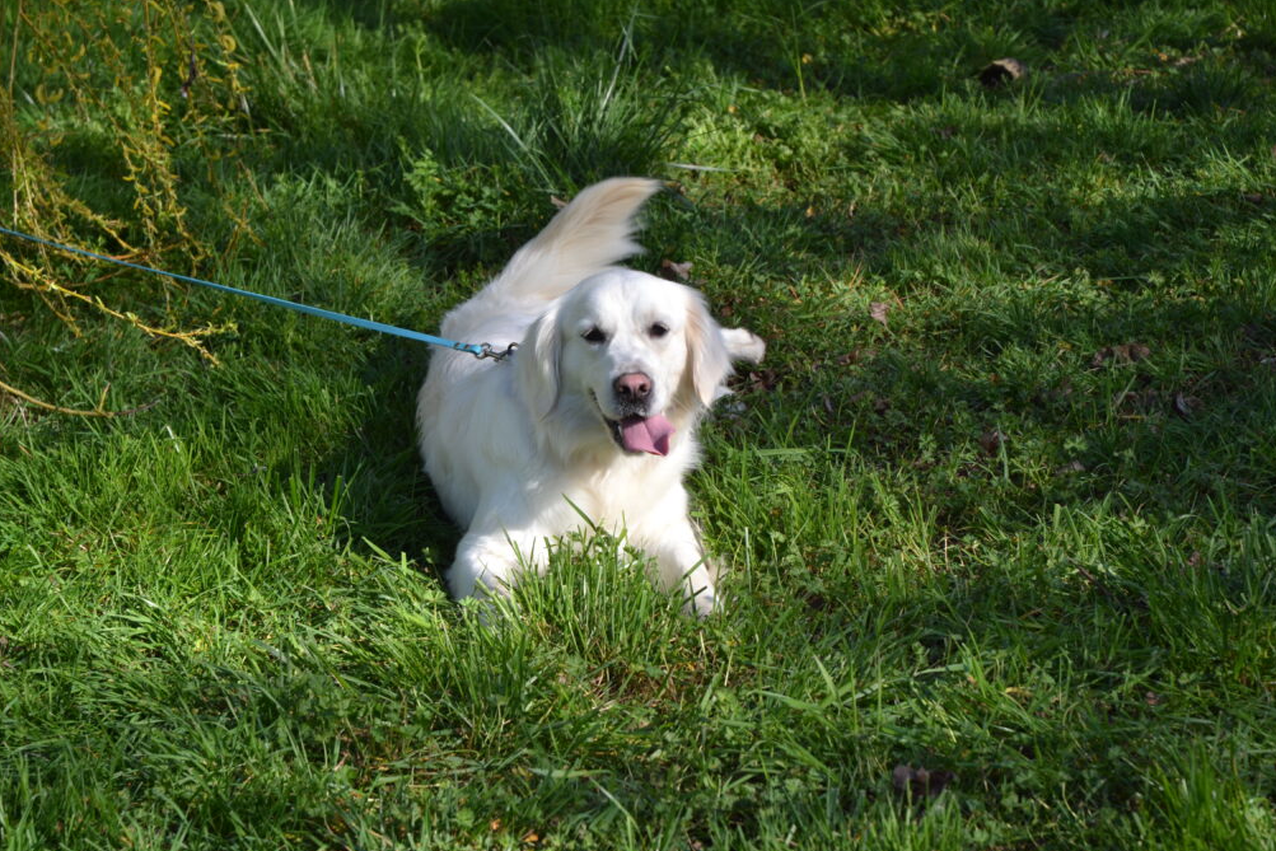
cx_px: 640
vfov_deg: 13.8
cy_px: 429
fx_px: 3527
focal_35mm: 100
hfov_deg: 20.5
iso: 220
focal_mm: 65
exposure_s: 1/500
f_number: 5.6
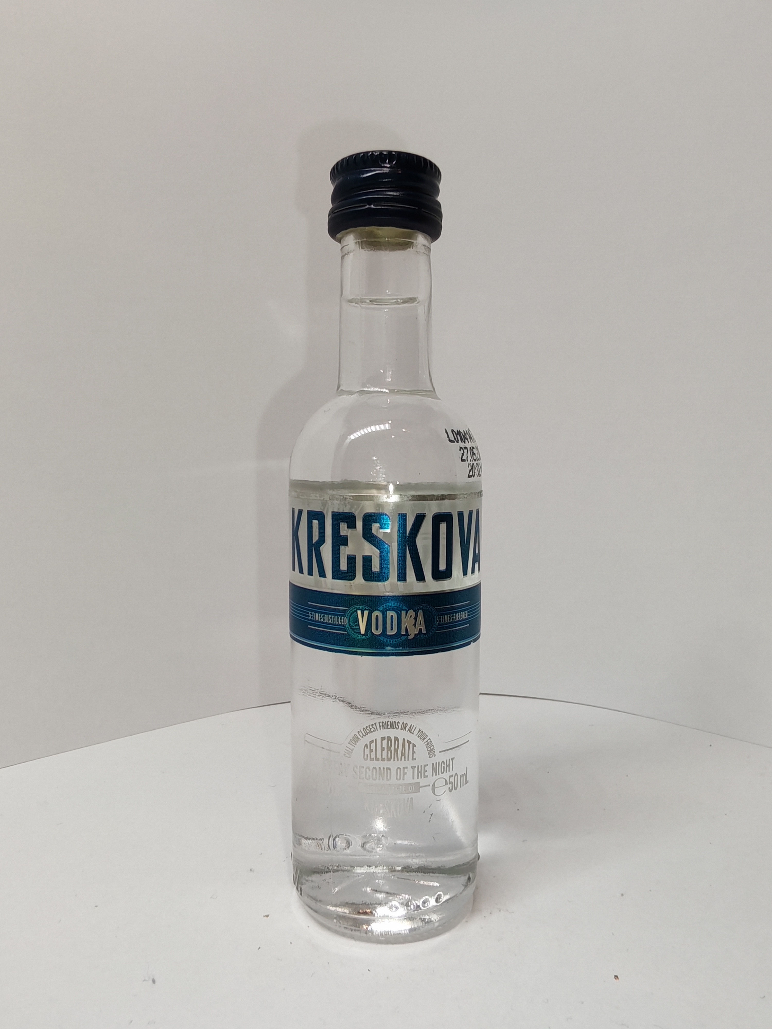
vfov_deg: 65.3
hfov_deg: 51.4
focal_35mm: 27
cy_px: 514
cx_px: 386
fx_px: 803
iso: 64
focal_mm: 1.96
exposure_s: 1/100
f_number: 2.2
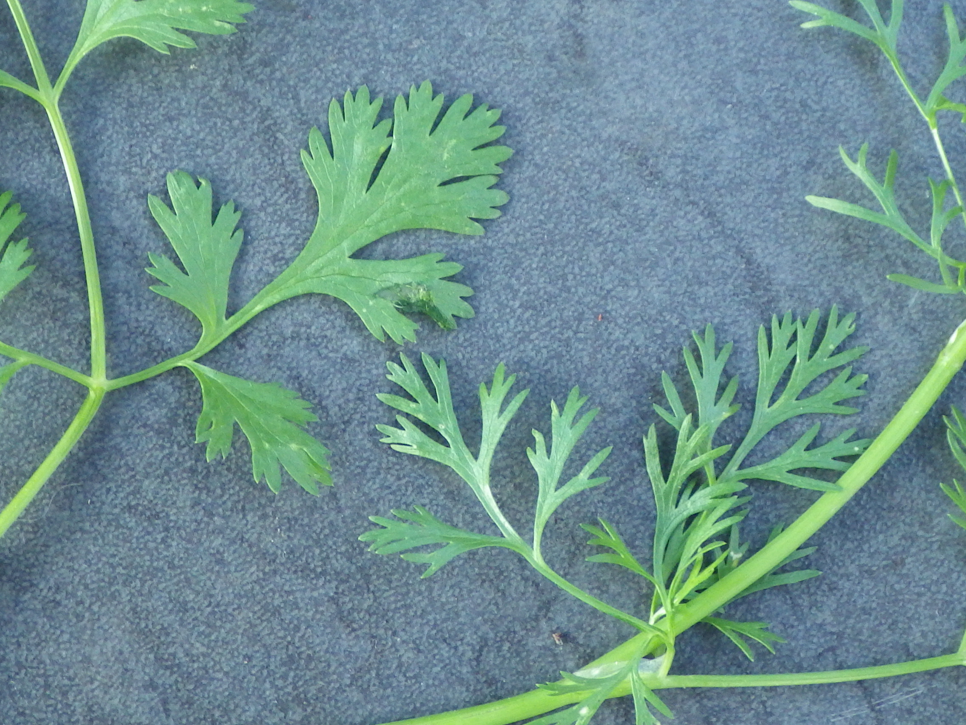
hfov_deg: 22.0
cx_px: 469
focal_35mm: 89
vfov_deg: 16.6
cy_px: 320
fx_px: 2484
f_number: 2.9
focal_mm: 7.9
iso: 320
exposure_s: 1/60
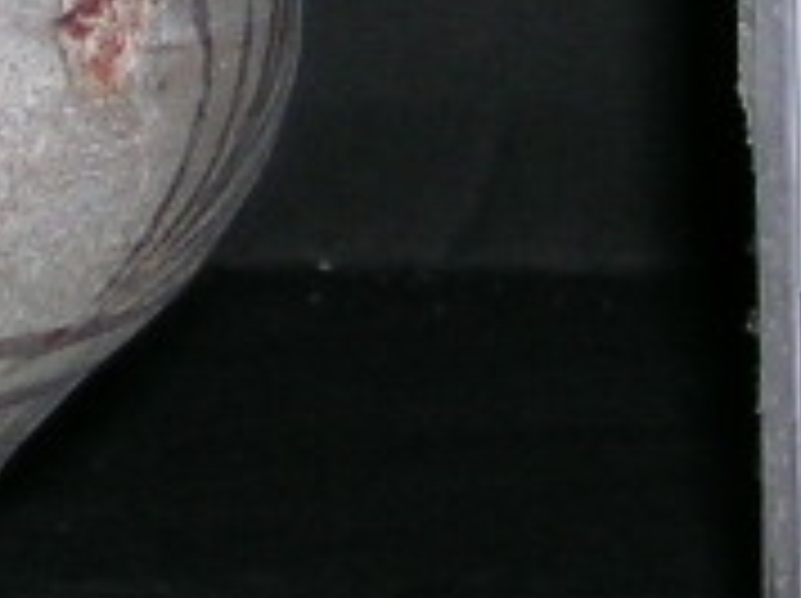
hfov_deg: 5.9
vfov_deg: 4.4
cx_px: -441
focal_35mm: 331
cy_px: -701
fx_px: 7649
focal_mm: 9.5
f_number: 3.3
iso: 50
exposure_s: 1/60.1
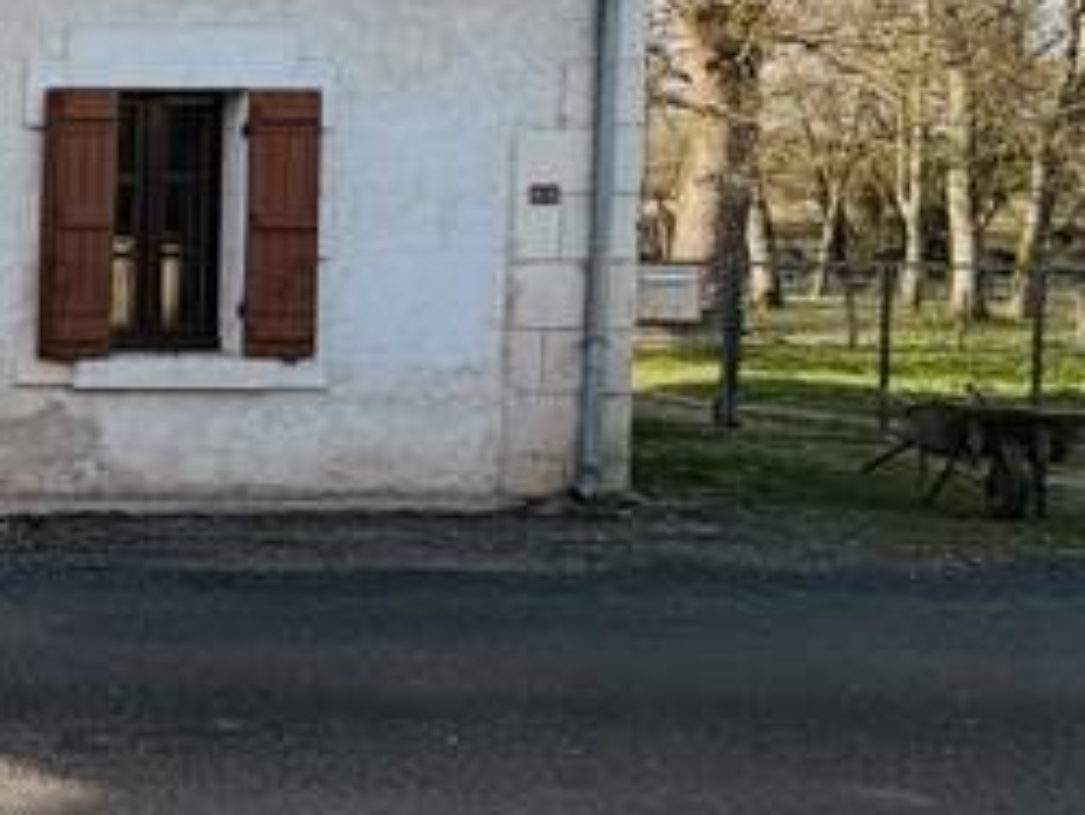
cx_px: -519
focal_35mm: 45
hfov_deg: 28.5
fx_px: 1411
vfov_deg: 31.9
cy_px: 248
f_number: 2.2
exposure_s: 1/734
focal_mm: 2.22
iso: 40
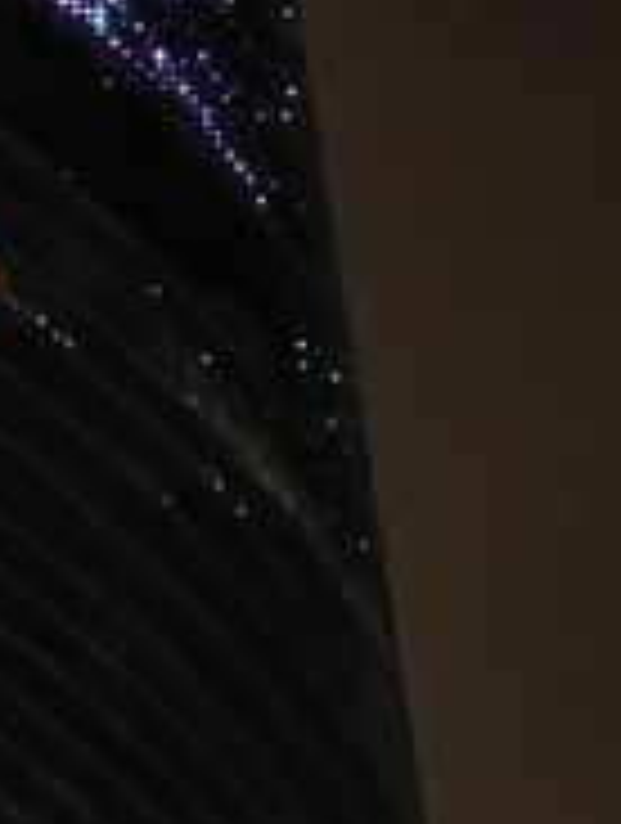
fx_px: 19165
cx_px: -414
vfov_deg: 2.5
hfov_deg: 1.9
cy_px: 1067
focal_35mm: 804
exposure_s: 1/33
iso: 2000
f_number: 2.6
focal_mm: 15.38
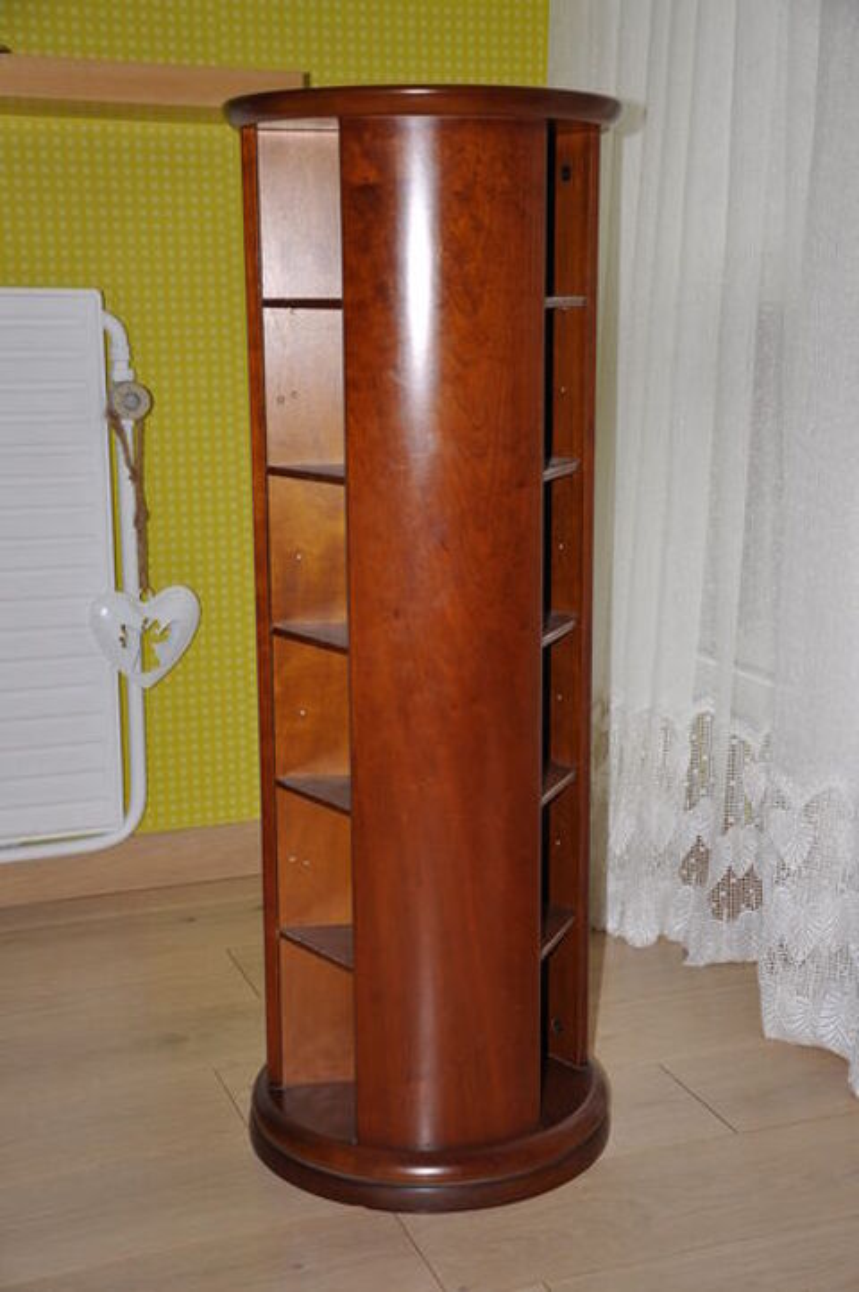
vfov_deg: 38.9
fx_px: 1829
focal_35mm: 51
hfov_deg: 26.4
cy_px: 646
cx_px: 430
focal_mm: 34
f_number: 4.2
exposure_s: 1/60
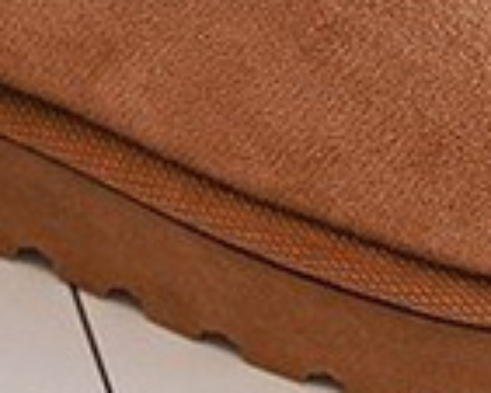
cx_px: 432
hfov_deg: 8.6
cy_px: -508
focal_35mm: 225
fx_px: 3272
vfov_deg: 6.6
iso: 500
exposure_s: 1/100
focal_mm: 45
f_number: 4
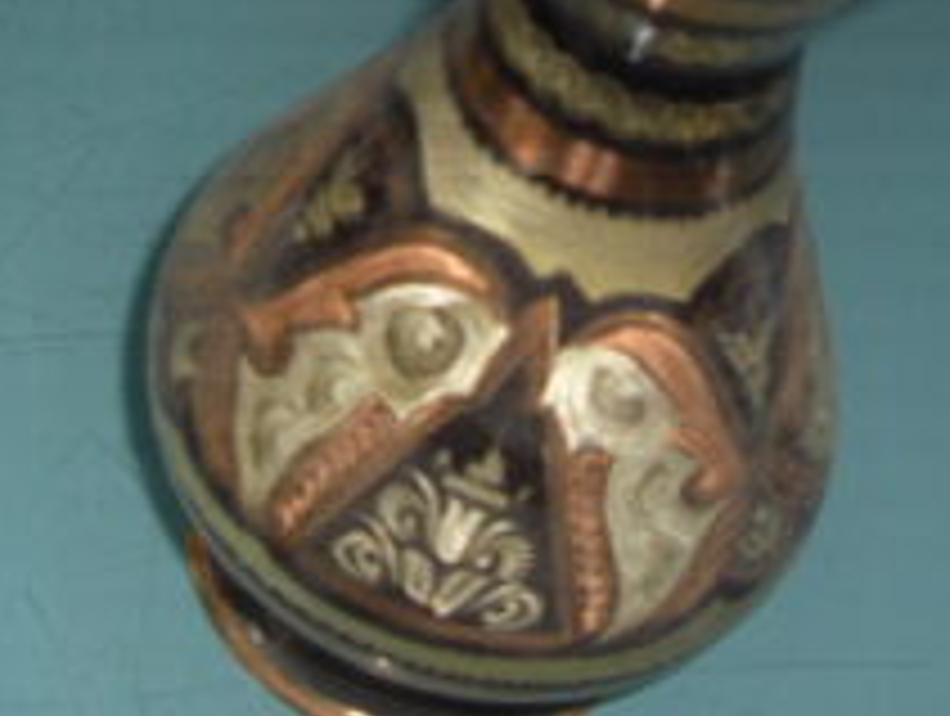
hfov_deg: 21.2
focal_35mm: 92
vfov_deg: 15.8
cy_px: -2
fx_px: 2529
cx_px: 608
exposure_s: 1/30
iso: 64
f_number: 8
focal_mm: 6.2
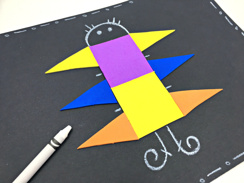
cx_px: 122
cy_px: 92
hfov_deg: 61.7
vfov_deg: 48.2
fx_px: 204
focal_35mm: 29
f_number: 2.2
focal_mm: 4.15
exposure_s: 1/120
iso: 40
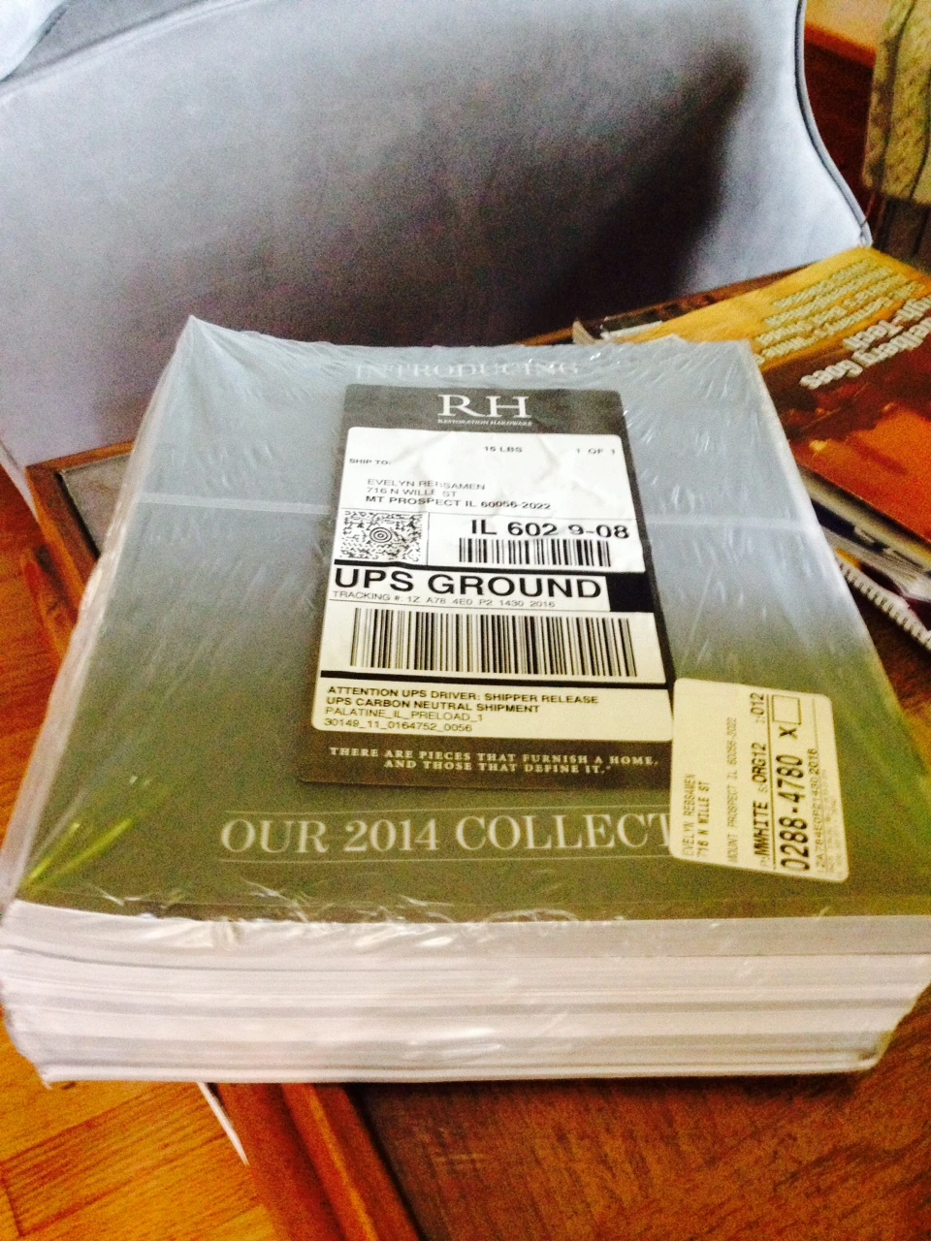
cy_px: 620
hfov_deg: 42.9
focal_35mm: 33
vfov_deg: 55.4
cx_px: 466
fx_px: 1183
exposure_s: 1/15
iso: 500
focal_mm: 4.12
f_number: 2.4
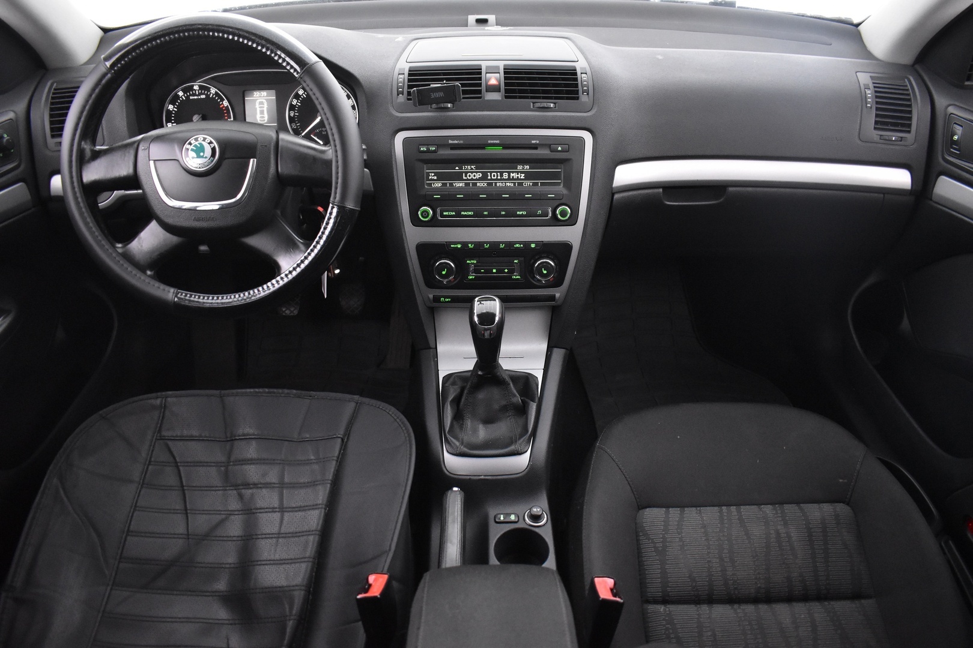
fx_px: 730
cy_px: 324
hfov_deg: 67.4
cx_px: 486
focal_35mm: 27
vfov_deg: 47.9
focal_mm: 18
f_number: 3.5
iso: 3200
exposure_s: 1/20
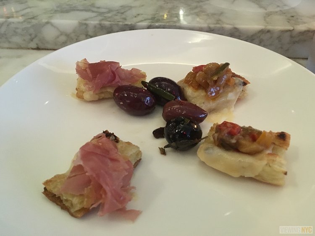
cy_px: 118
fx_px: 264
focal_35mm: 29
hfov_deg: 61.6
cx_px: 158
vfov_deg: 48.3
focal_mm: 4.15
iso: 400
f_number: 2.2
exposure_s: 1/15
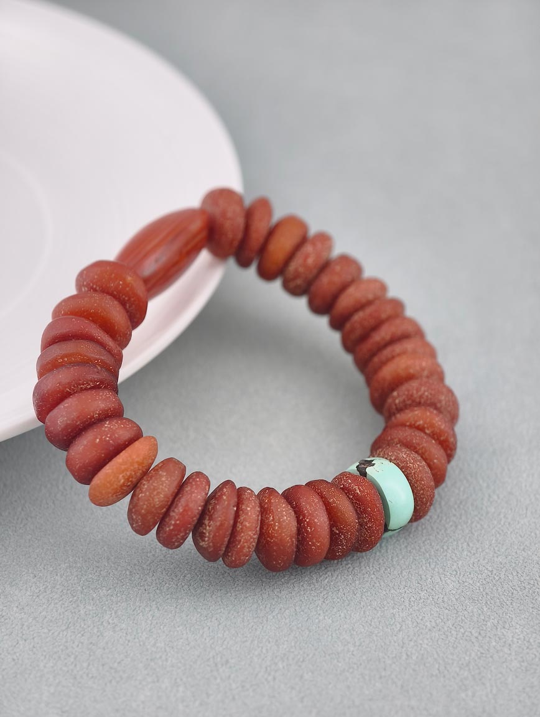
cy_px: 358
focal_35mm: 85
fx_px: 1764
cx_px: 270
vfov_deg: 23.0
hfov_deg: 17.4
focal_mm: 22.48
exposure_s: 1/160
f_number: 2.67
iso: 125
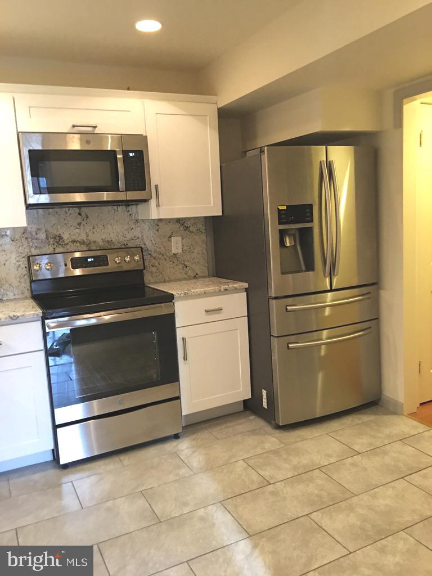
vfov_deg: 61.7
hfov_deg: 48.2
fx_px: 483
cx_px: 216
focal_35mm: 29
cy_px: 288
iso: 100
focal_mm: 4.15
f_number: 2.2
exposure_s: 1/15
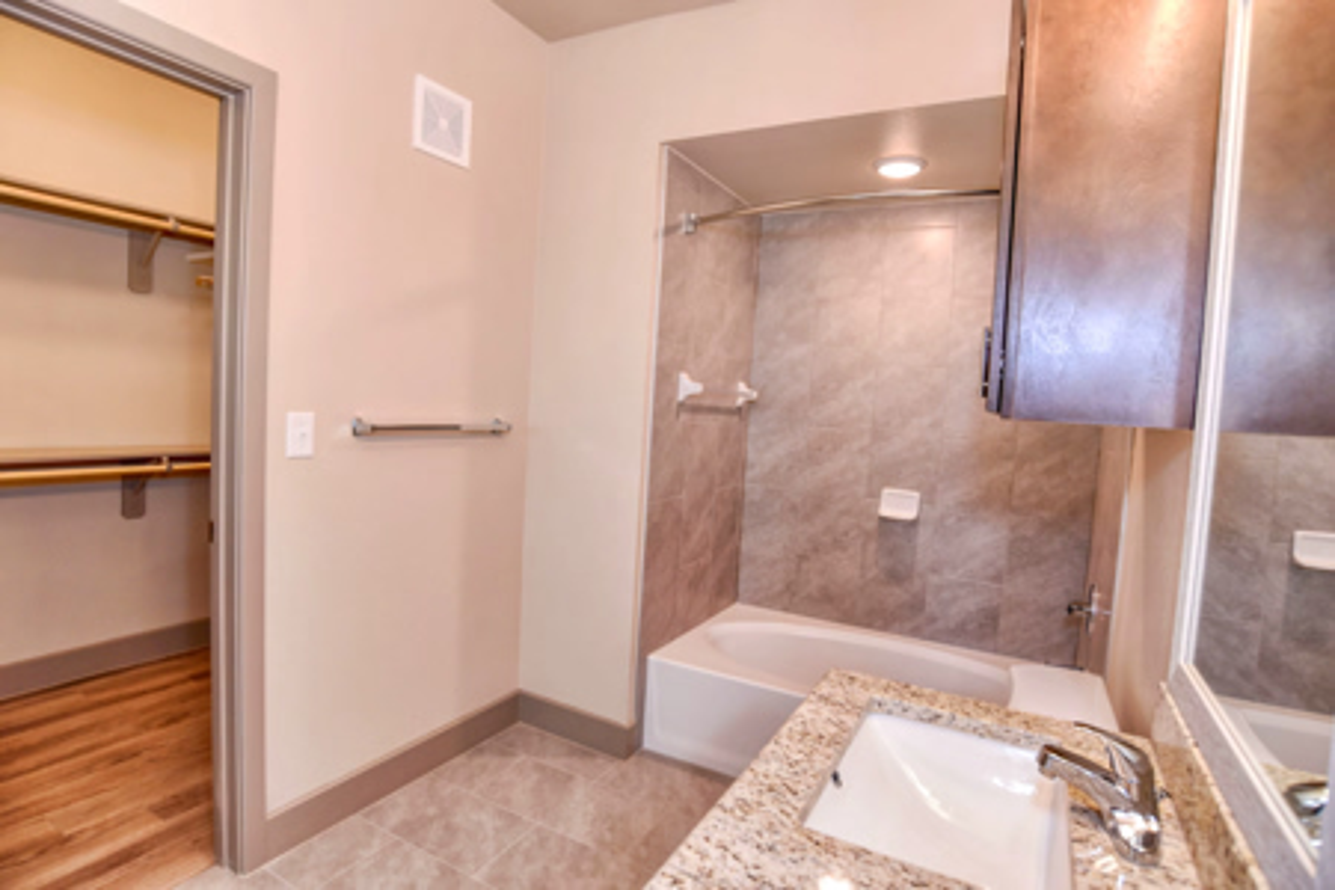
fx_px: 667
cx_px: 668
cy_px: 445
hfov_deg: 90.0
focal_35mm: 18
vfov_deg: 67.4
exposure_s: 1/100
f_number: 5
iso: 800
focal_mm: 18
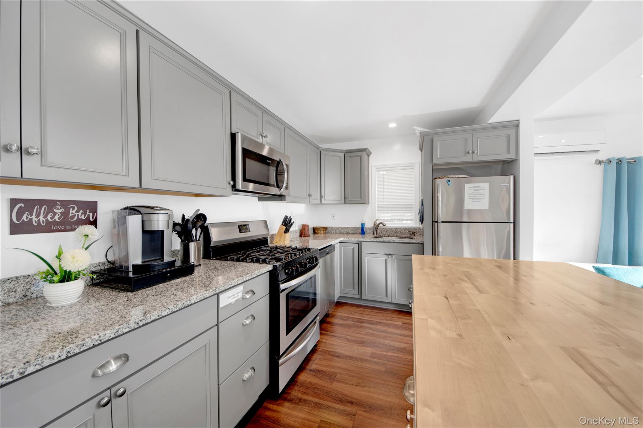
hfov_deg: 112.6
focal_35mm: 12
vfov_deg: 90.0
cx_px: 322
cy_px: 214
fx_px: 214
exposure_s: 1/2.5
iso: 100
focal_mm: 8
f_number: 8
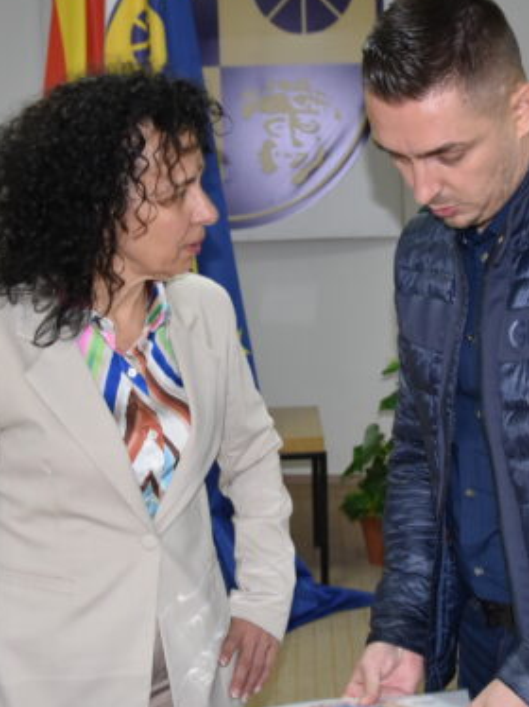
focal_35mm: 81
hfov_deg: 18.2
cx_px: 336
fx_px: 1652
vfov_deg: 24.1
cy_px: 384
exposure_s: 1/60
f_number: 4
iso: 800
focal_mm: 28
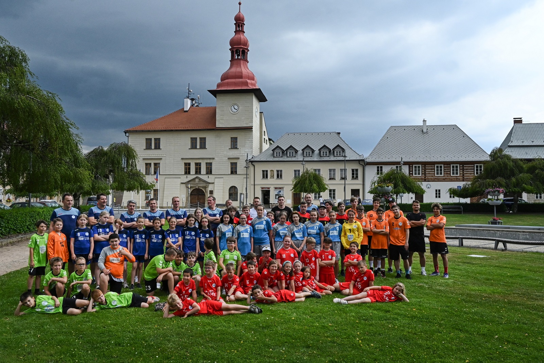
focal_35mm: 32
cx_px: 272
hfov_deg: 59.5
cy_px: 182
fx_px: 476
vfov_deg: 41.7
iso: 800
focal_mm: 21
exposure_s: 1/320
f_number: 10
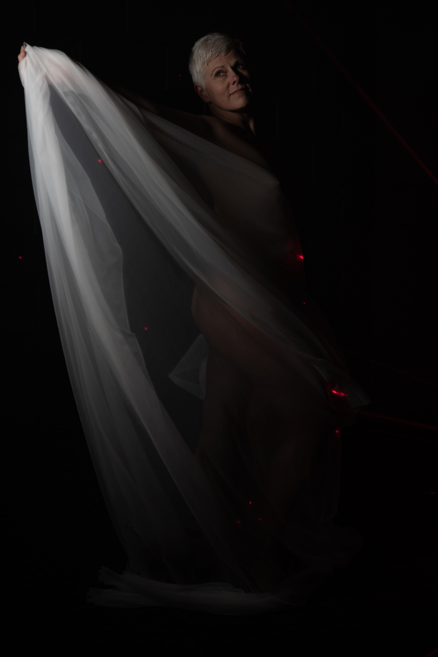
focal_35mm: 48
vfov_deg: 41.0
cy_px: 286
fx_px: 876
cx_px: 275
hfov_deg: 28.0
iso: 400
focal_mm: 35
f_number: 2
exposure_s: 1/160
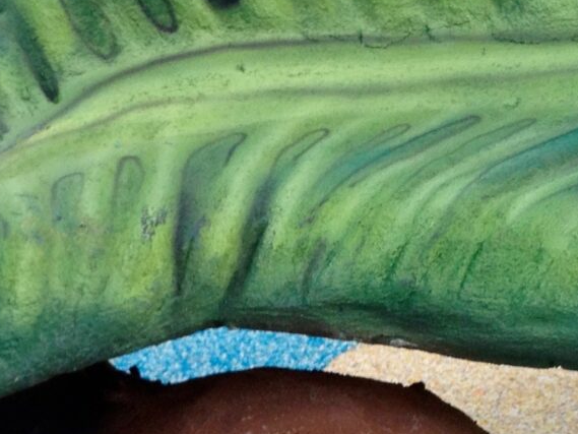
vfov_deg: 11.6
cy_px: 477
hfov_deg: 15.5
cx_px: 65
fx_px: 2104
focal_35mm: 126
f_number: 2.4
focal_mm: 4.28
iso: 64
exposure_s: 1/40
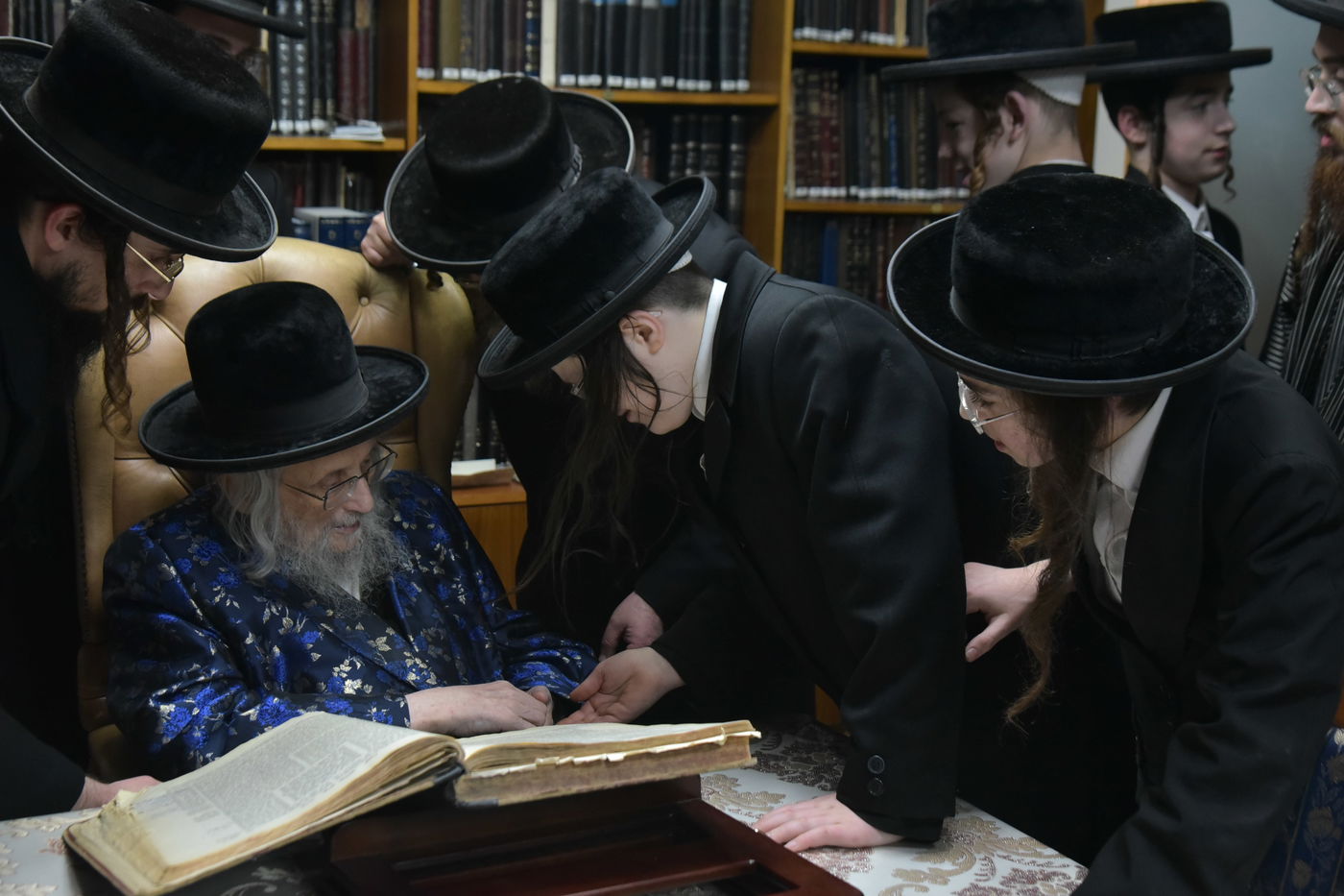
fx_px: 1792
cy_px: 448
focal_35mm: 48
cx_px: 672
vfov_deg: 28.1
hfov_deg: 41.1
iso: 3200
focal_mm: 48
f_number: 5.6
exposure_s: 1/200
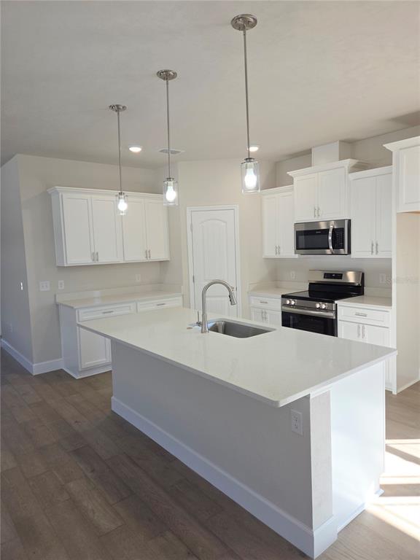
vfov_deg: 73.9
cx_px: 210
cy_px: 280
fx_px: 372
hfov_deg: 58.9
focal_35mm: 23
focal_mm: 5.4
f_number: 1.8
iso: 32
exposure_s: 1/120
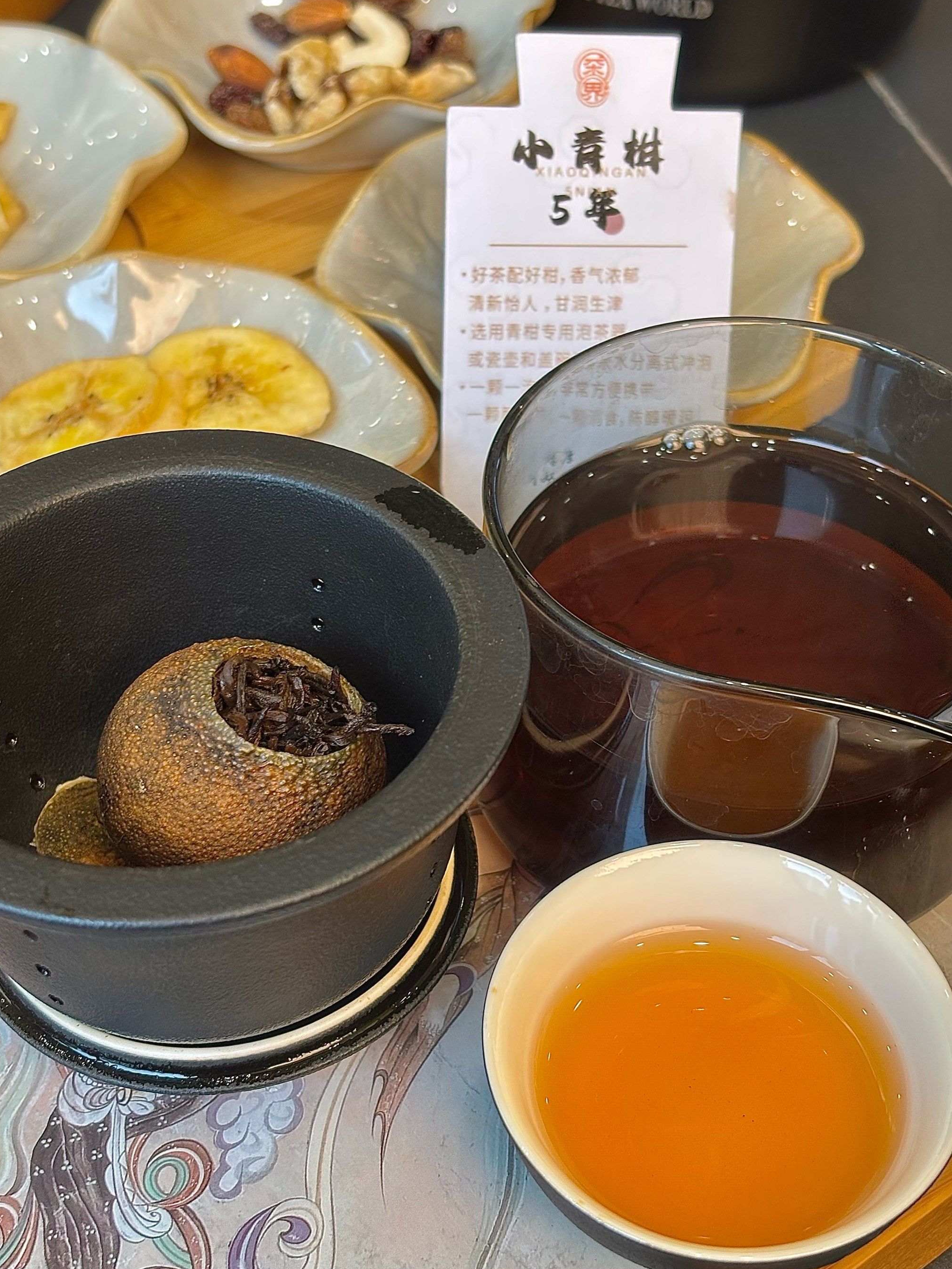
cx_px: 468
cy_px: 641
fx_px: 1944
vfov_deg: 36.2
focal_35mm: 53
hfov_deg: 27.5
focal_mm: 5.96
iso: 100
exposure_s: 1/33
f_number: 1.6
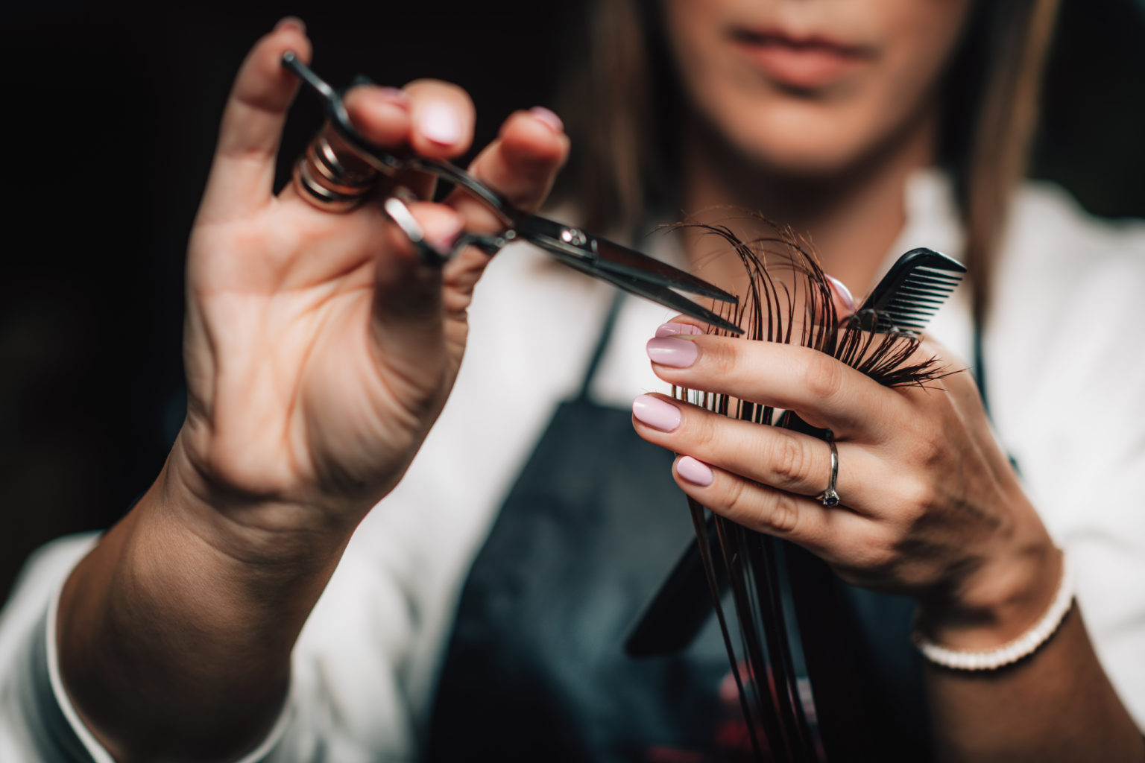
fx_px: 2703
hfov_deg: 23.9
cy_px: 382
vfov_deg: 16.1
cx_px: 572
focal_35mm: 85
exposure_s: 1/200
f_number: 2.2
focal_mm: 85
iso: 64
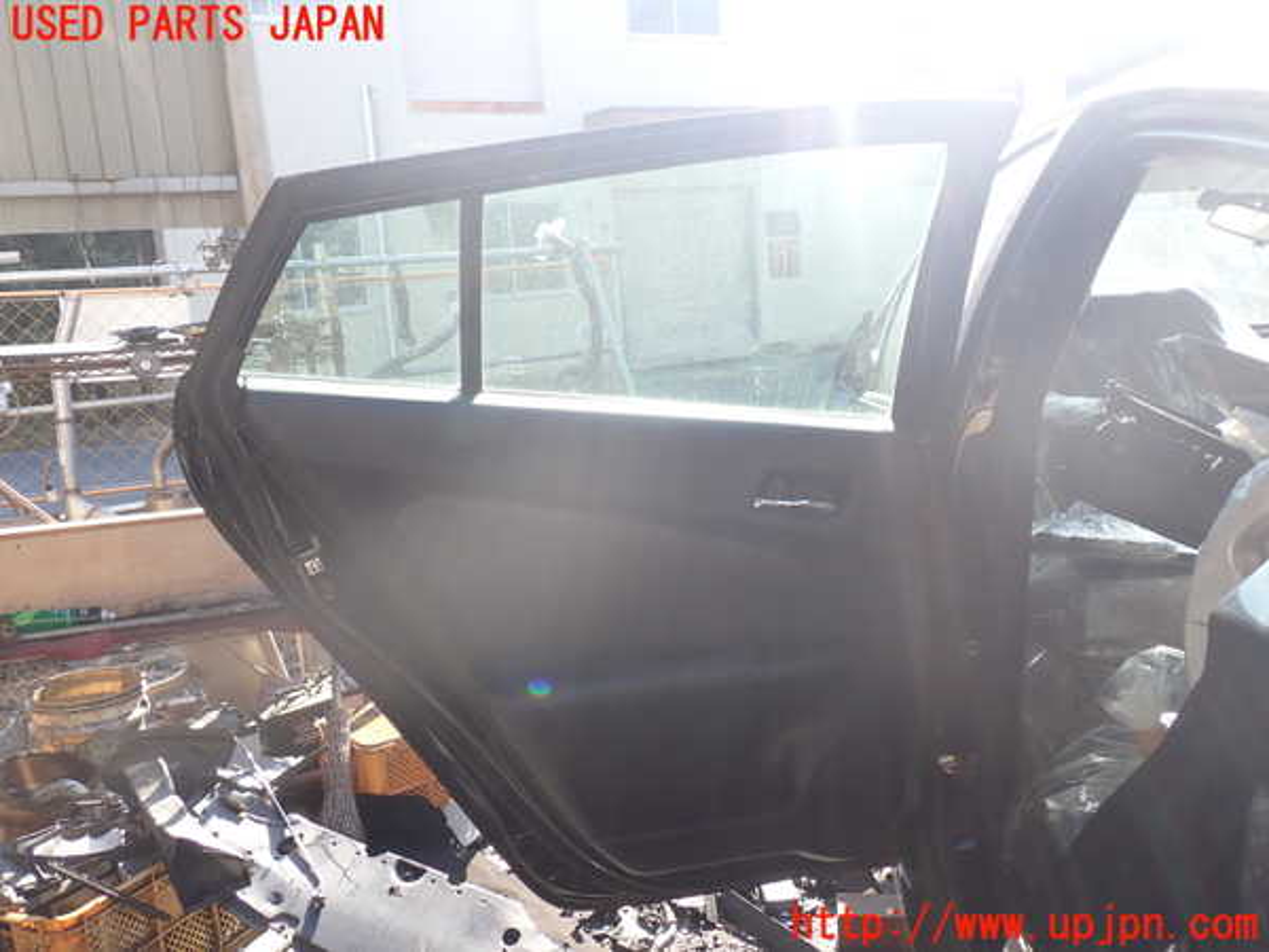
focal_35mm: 30
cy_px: 476
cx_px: 634
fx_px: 1100
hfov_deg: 60.0
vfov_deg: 46.8
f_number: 3.2
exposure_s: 1/200
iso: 100
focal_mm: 5.4
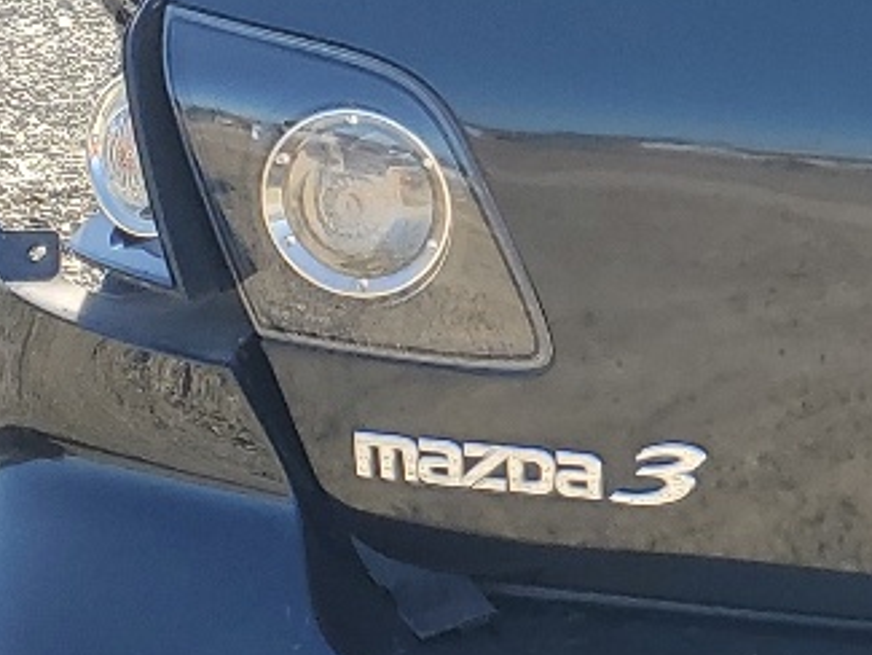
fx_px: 3226
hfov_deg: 14.4
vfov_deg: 11.6
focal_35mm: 128
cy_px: 285
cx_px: 1315
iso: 50
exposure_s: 1/1111
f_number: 1.5
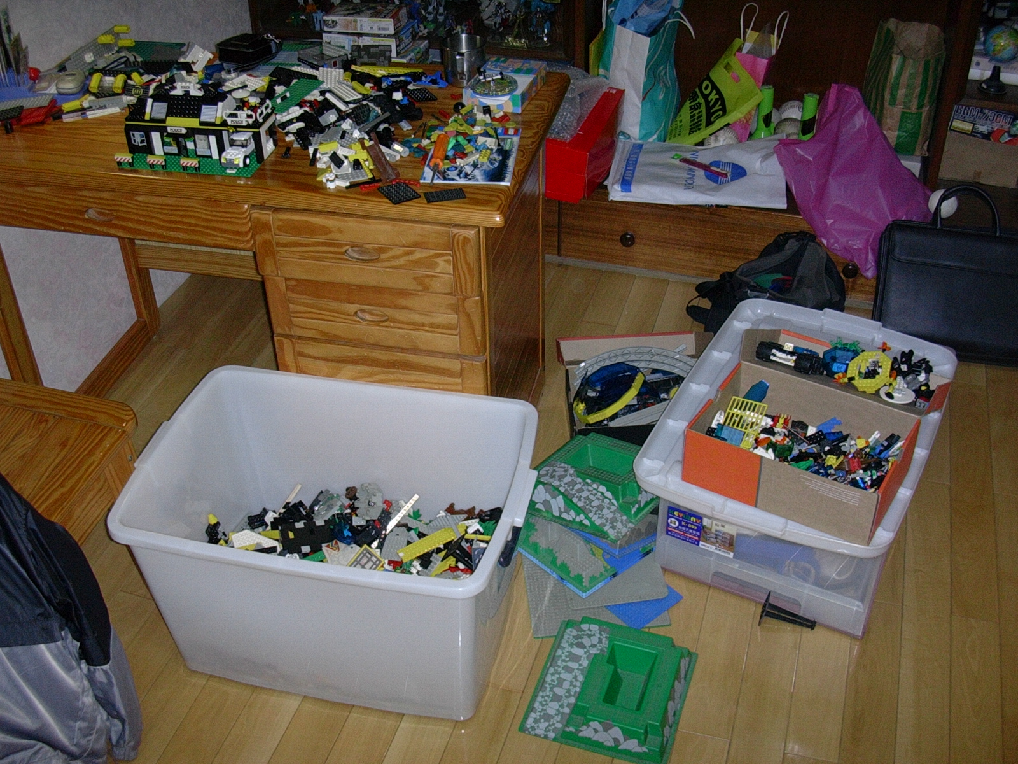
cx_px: 509
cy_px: 382
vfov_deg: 38.7
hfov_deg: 50.1
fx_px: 1088
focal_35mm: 37
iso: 70
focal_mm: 5.6
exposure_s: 1/64
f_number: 2.7
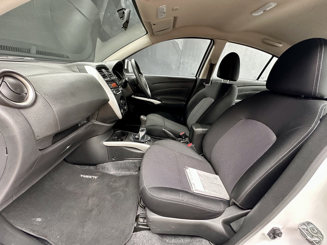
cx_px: 164
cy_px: 122
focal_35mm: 14
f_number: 2.2
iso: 320
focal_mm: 2.22
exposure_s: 1/72
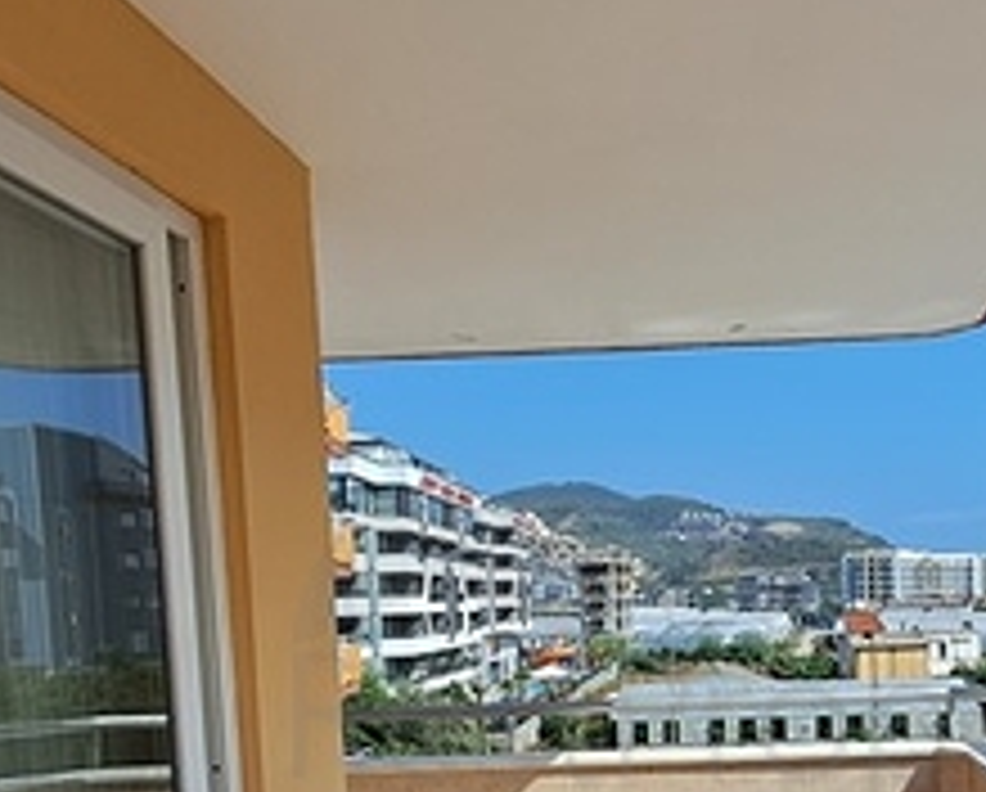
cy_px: 684
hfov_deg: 46.7
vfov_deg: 38.0
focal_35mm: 37
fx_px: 1082
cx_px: 774
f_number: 2.2
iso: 40
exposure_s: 1/1590
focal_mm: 1.42
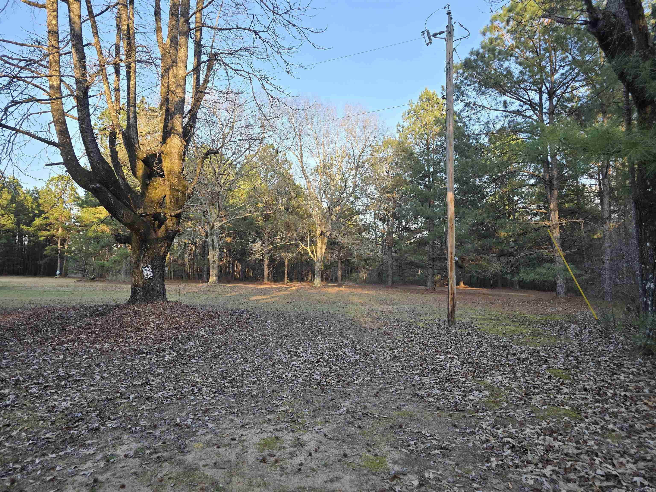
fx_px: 436
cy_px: 246
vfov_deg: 58.9
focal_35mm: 23
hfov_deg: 73.9
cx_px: 328
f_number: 1.7
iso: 16
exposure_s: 1/180
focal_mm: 6.3
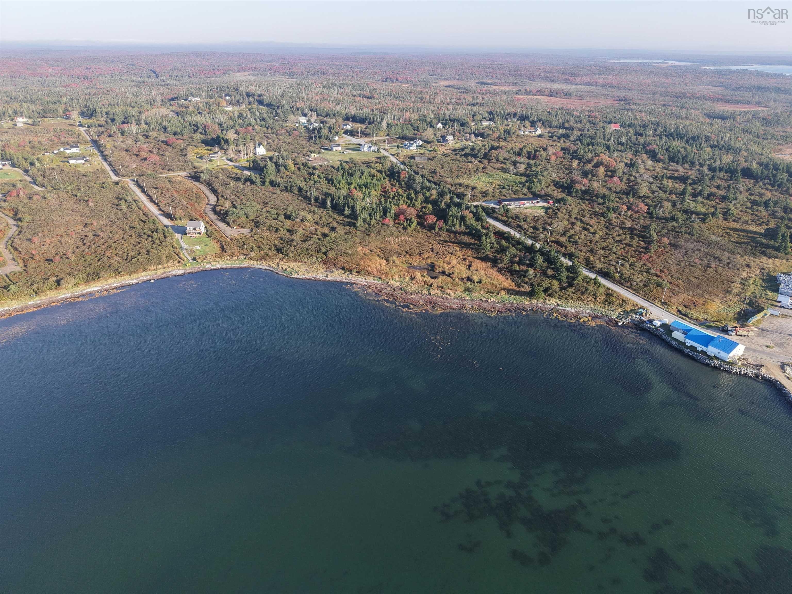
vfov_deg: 56.8
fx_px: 549
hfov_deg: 71.6
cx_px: 396
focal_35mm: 24
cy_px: 297
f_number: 1.8
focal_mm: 8.67
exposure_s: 1/2000
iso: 310
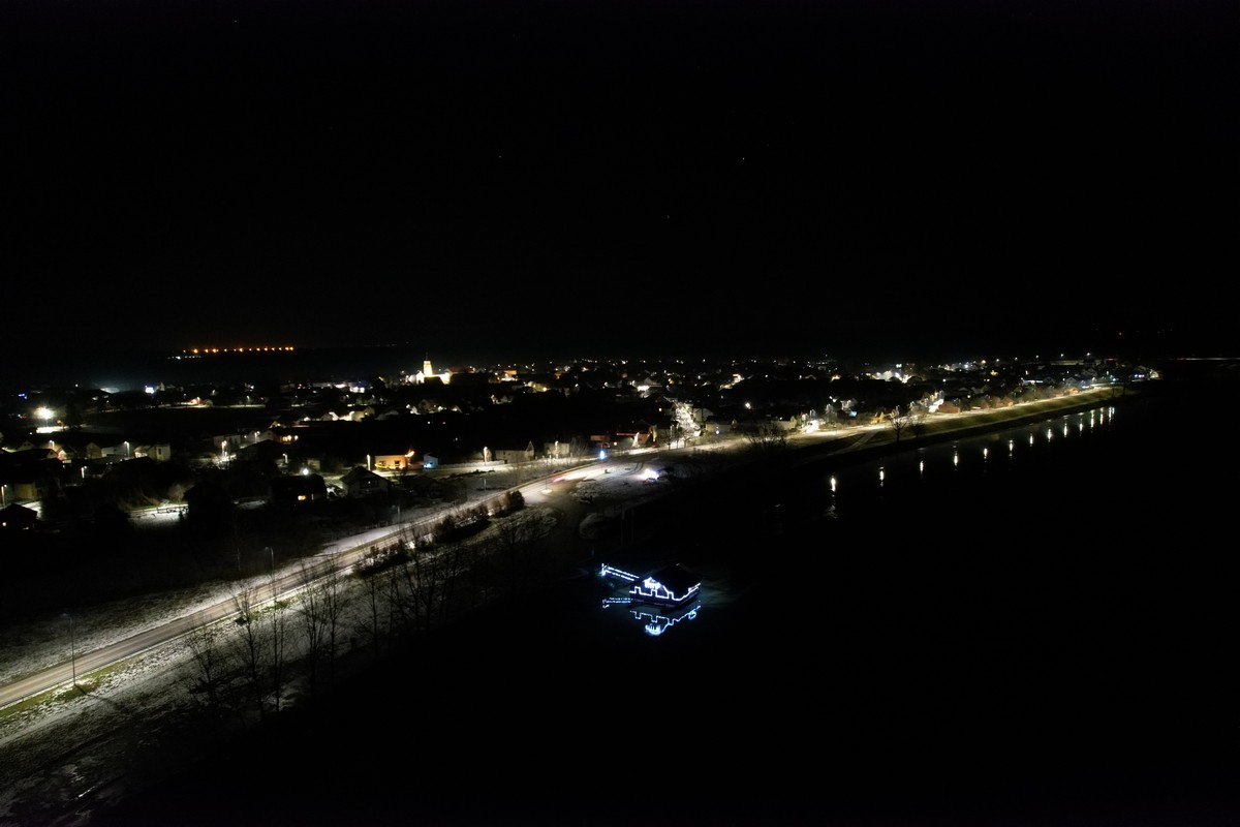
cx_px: 620
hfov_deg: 78.6
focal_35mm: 22
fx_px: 758
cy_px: 414
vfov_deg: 57.2
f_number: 2.8
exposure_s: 1/3
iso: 2290
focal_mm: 8.38
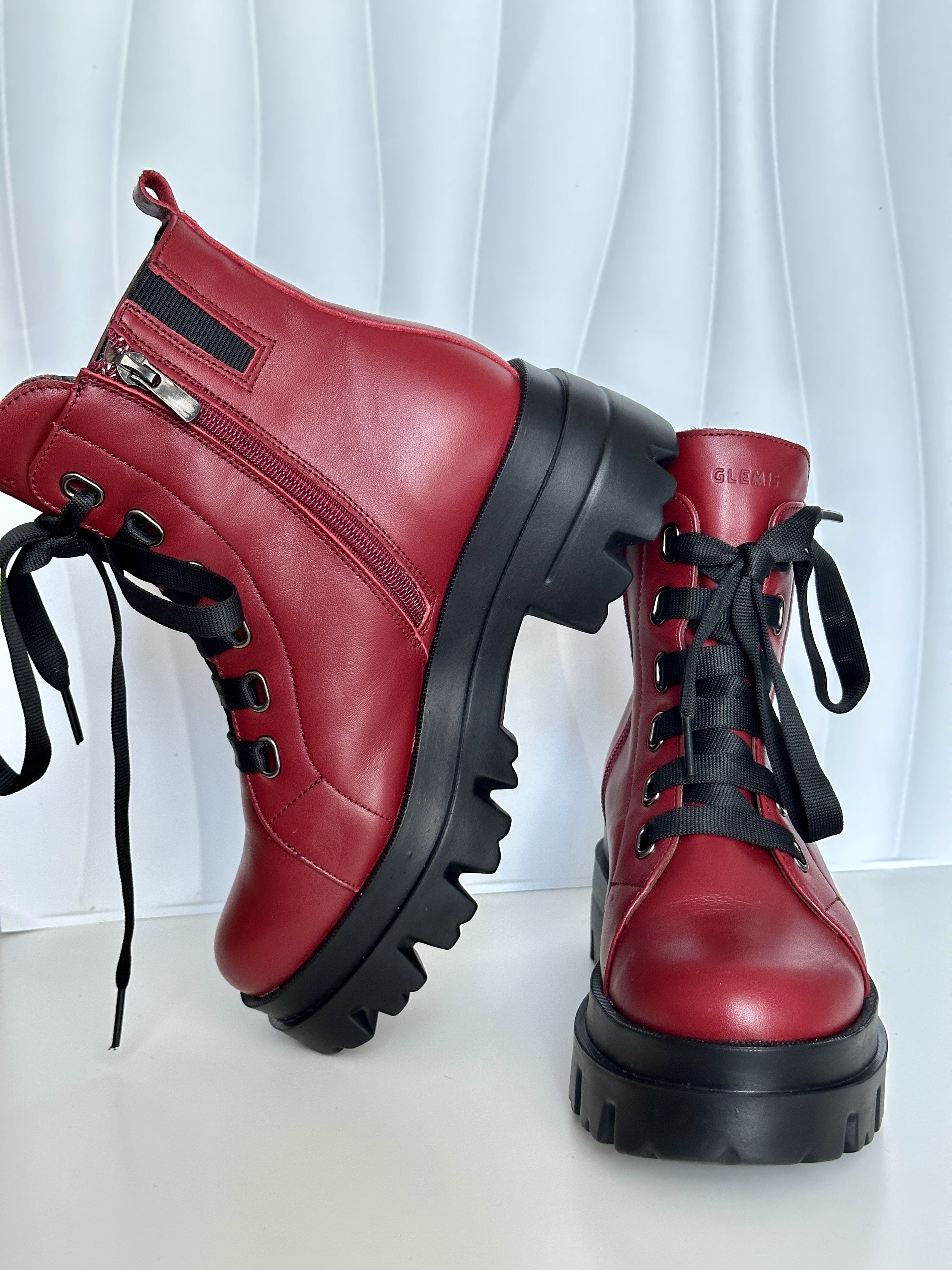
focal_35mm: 48
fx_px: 1760
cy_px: 635
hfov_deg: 30.3
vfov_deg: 39.7
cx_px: 476
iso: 200
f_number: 1.78
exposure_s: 1/50
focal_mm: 6.86
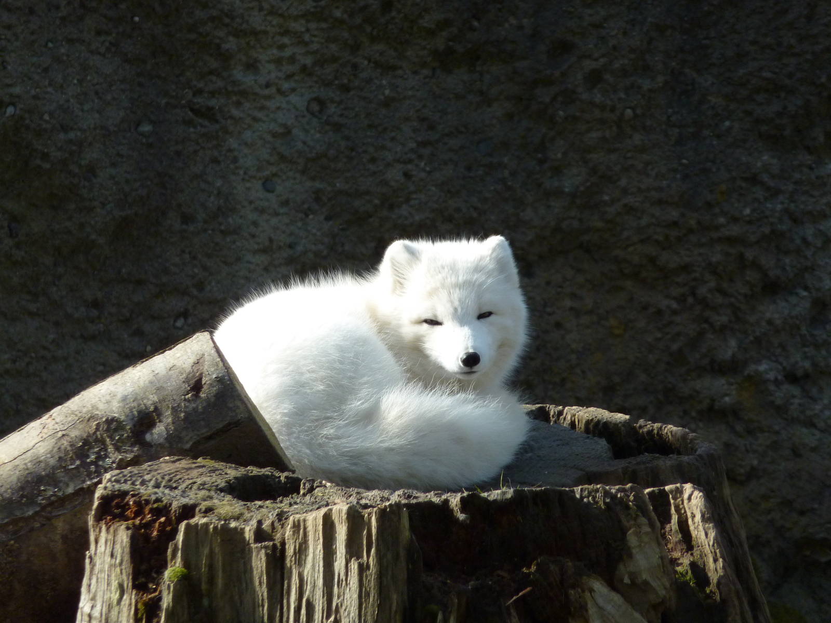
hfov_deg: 6.6
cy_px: 312
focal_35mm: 300
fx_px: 7202
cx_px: 416
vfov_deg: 5.0
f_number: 4.9
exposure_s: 1/500
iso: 200
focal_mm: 49.2
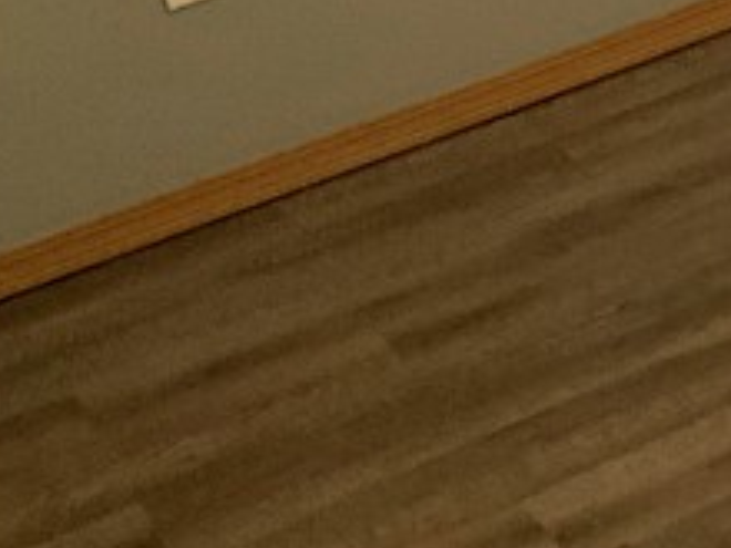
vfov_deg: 10.3
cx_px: 1661
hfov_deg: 12.2
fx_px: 2851
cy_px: -462
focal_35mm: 135
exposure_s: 1/30
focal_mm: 3
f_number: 1.8
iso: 250
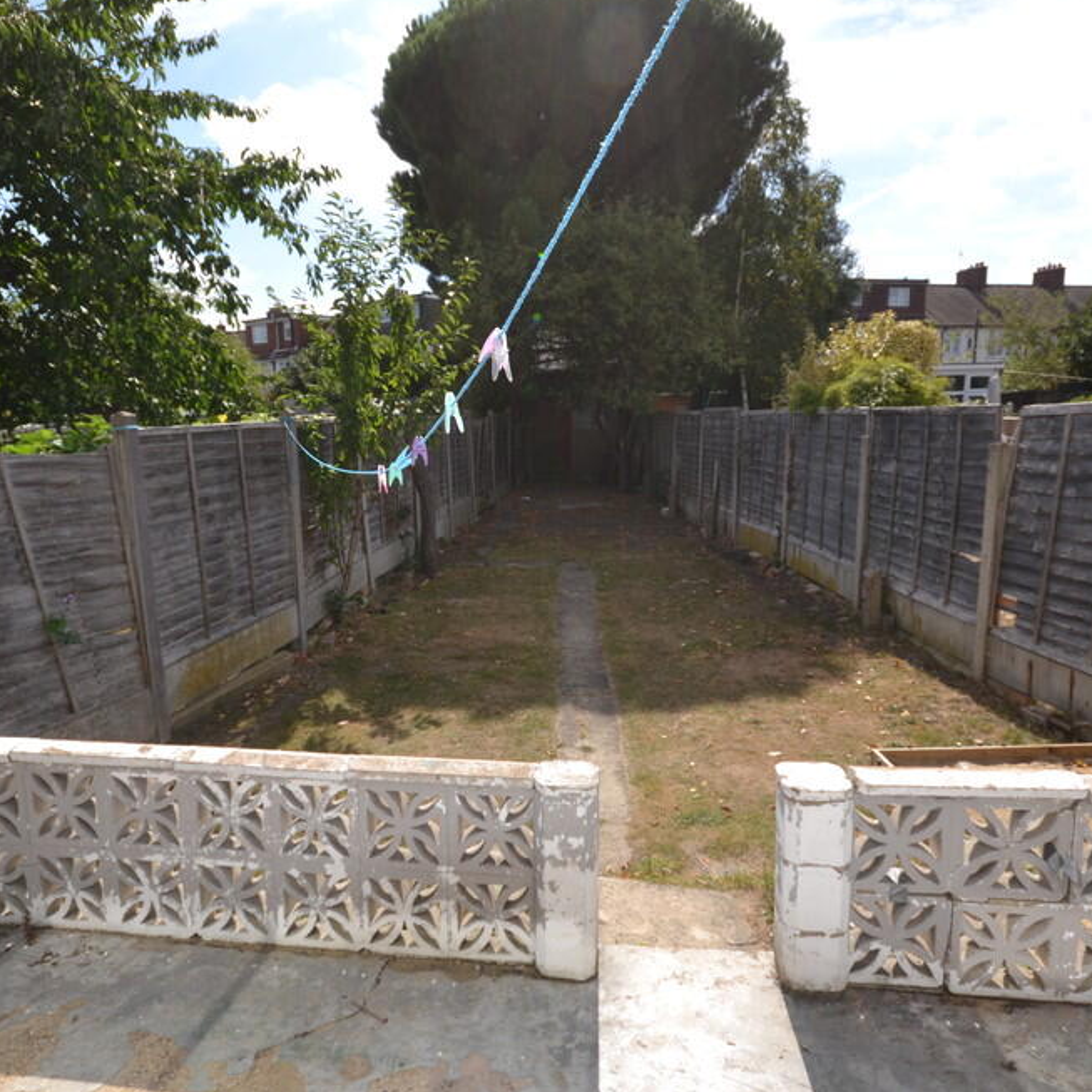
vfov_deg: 74.8
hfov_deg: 74.8
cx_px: 522
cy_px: 546
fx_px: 714
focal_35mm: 20
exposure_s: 1/200
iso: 100
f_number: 8
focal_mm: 10
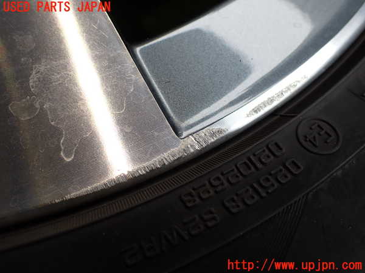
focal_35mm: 30
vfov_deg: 46.8
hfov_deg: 60.0
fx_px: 316
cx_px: 182
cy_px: 136
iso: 160
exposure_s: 1/125
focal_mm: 5.4
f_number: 2.3
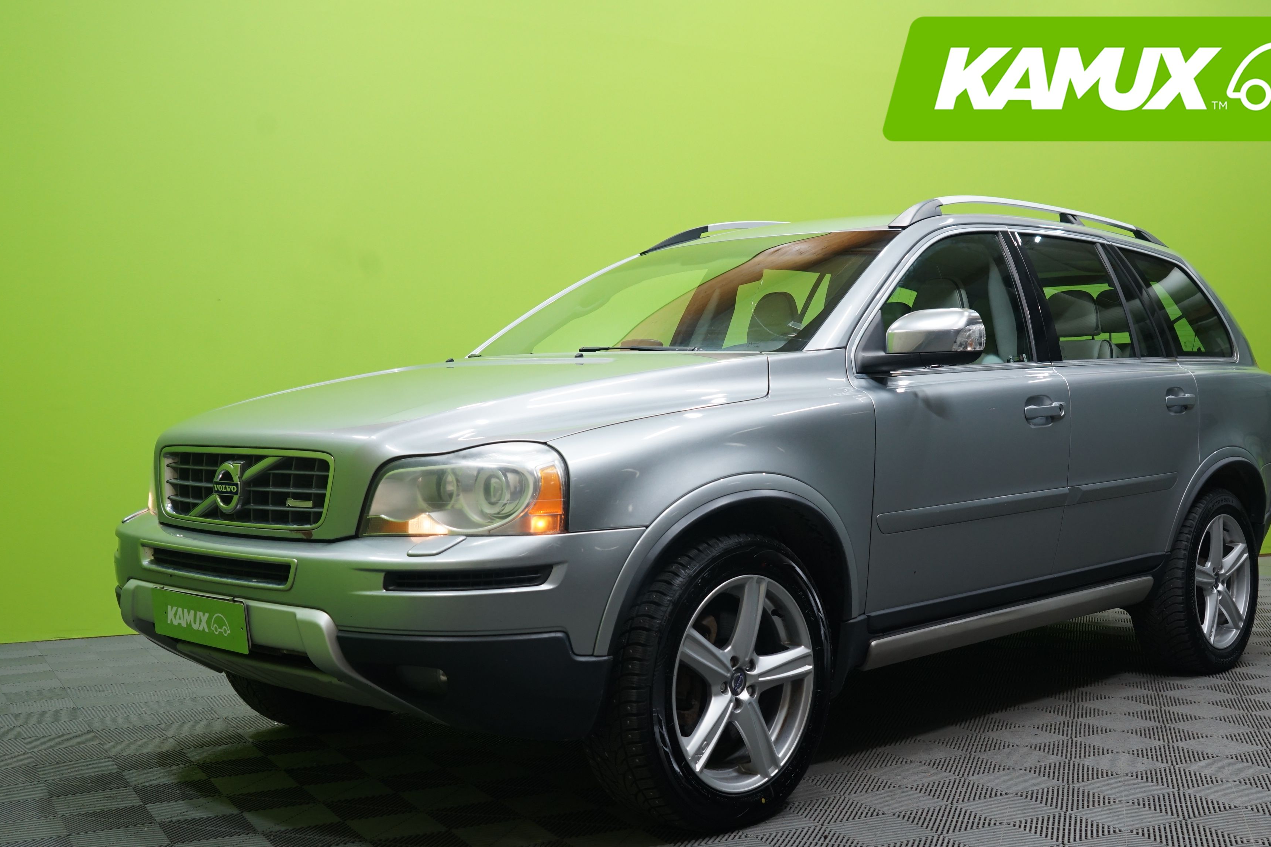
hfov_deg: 48.4
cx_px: 700
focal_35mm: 40
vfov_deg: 33.4
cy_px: 454
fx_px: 1412
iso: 800
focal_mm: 35
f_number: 5.6
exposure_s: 1/25
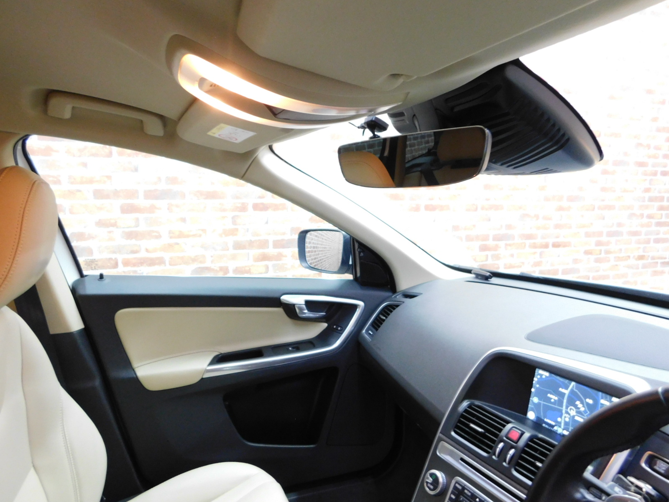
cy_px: 251
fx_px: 445
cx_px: 334
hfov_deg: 73.9
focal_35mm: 23
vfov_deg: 58.9
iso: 400
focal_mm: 4
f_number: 3
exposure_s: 1/10
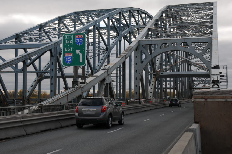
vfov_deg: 23.7
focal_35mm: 57
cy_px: 70
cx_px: 111
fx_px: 367
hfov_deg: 35.1
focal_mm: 32
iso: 250
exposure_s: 1/800
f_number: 6.3
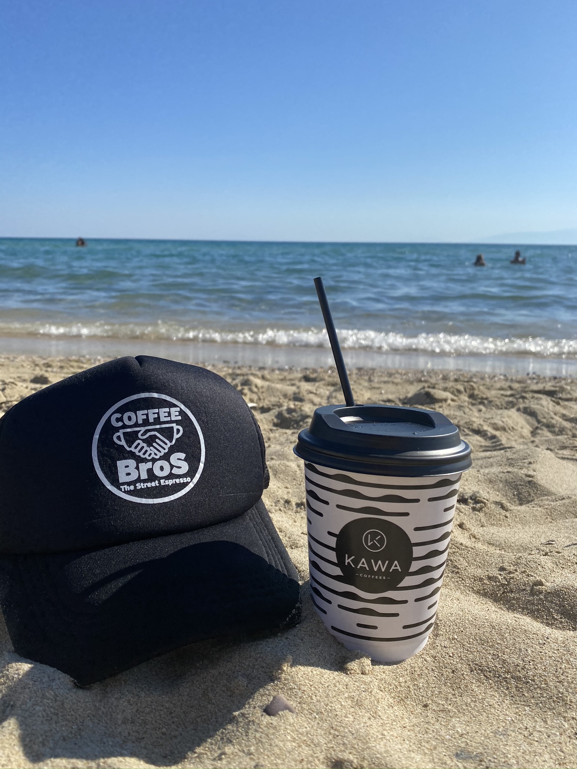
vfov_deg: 67.3
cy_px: 384
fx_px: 578
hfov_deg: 53.1
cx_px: 288
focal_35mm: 26
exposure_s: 1/3984
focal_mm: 4.25
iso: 32
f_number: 1.8
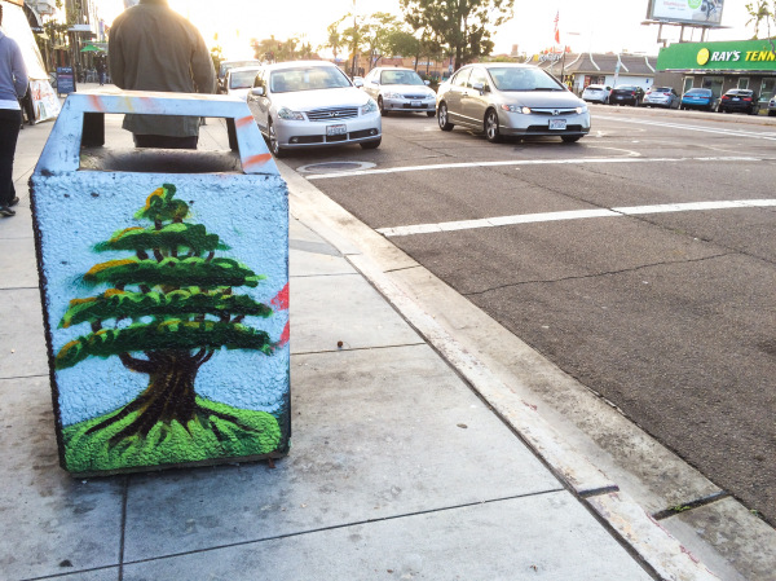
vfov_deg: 48.2
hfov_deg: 61.7
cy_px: 290
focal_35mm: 29
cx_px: 388
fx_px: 650
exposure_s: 1/120
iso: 40
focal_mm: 4.15
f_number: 2.2
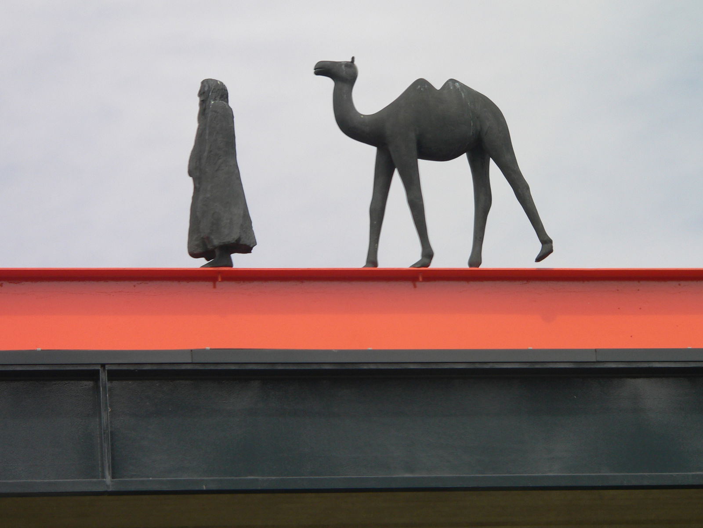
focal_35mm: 178
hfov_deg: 11.1
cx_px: 352
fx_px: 3615
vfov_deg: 8.3
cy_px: 264
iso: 80
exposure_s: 1/200
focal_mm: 29.6
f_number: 4
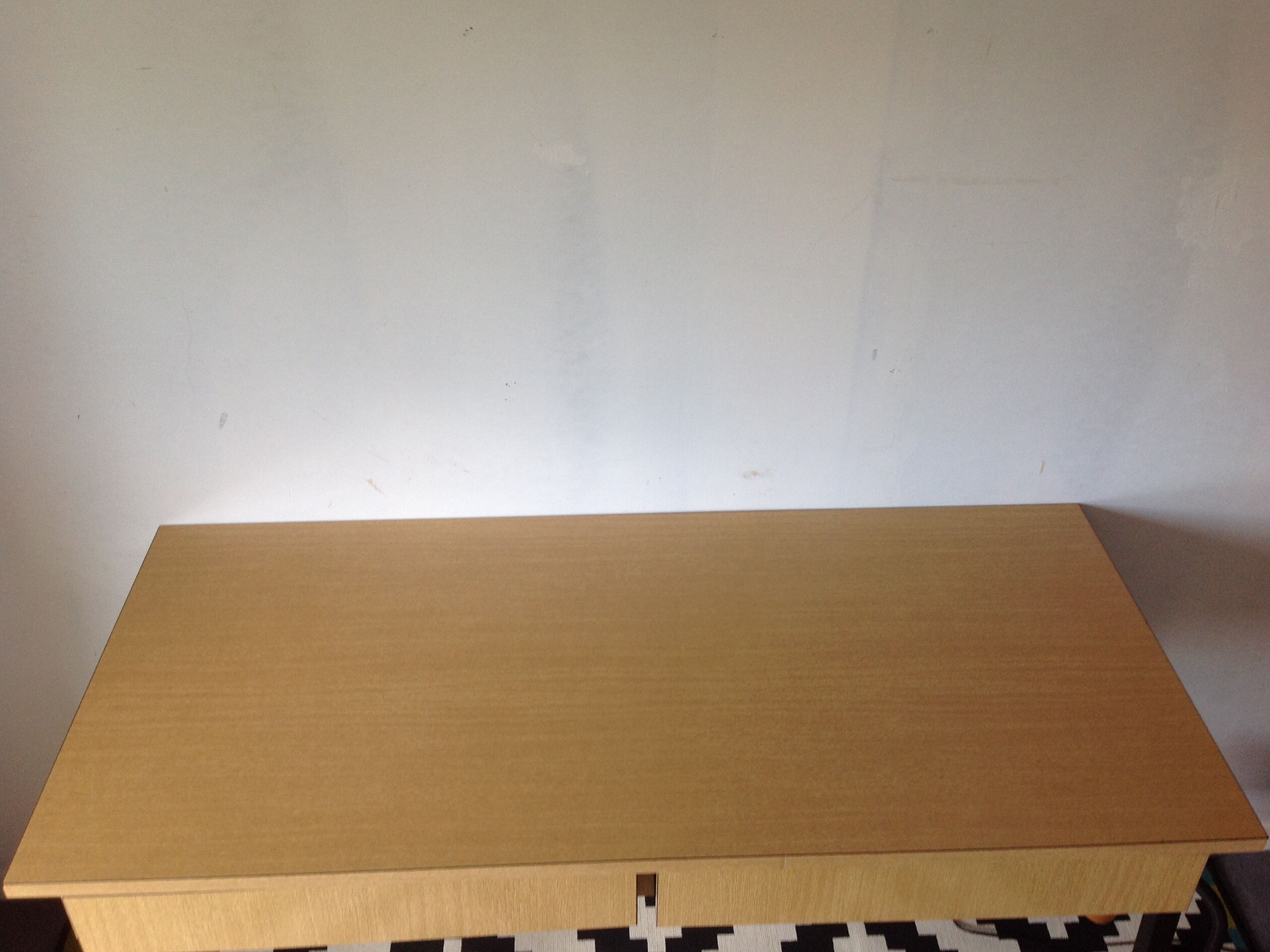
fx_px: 1321
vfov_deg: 39.7
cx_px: 654
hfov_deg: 51.3
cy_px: 487
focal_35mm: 36
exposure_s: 1/40
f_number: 2.4
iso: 64
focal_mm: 4.28
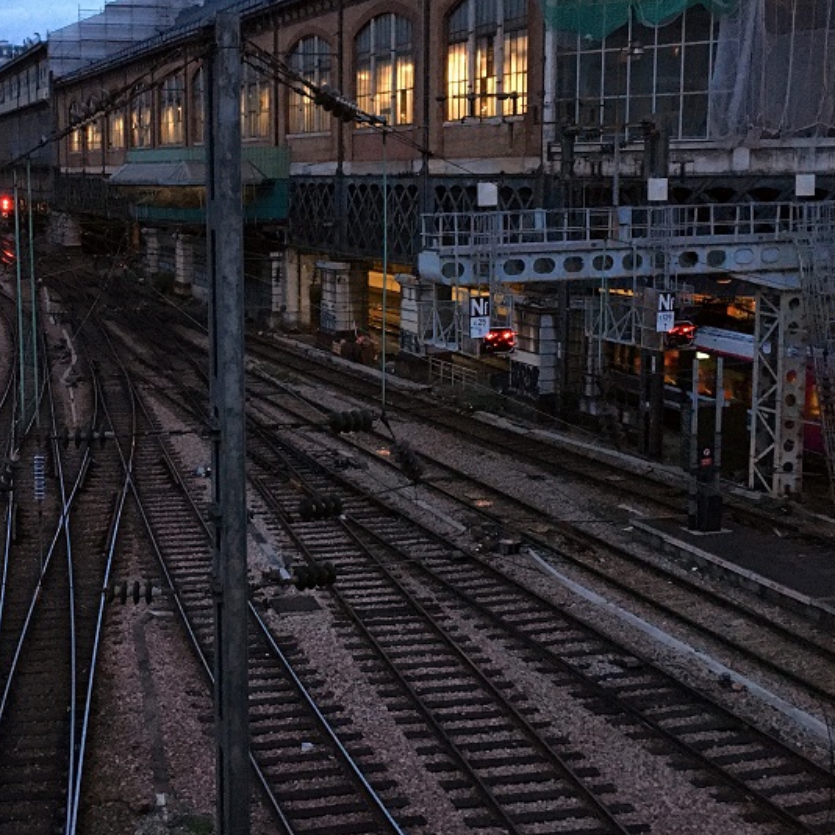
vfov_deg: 35.2
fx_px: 1310
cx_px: 258
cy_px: 324
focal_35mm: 48
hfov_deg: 34.9
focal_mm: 4.15
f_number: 2.2
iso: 320
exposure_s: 1/17
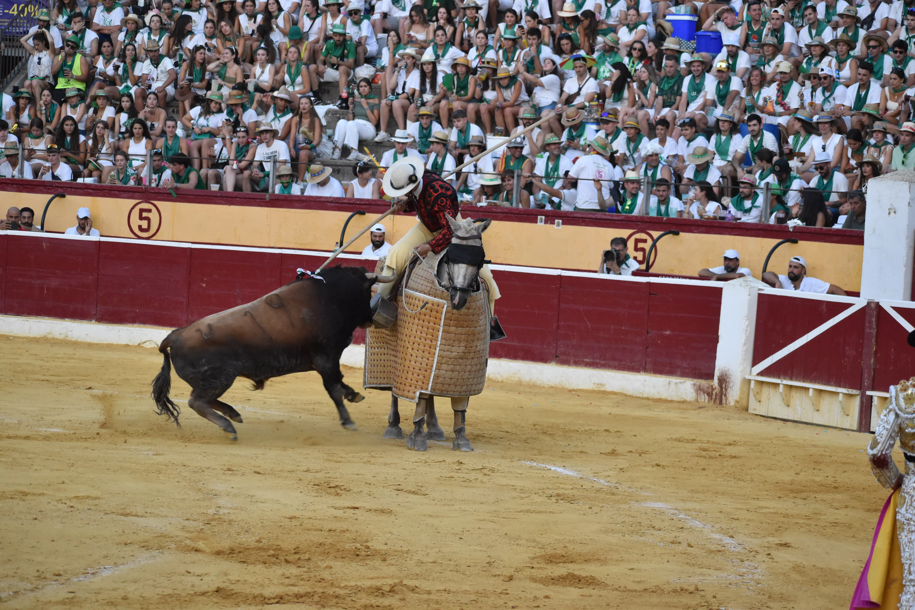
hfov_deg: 16.1
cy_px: 305
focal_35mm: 128
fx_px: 3240
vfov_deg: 10.8
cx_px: 458
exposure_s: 1/400
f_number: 5
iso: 1600
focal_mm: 85
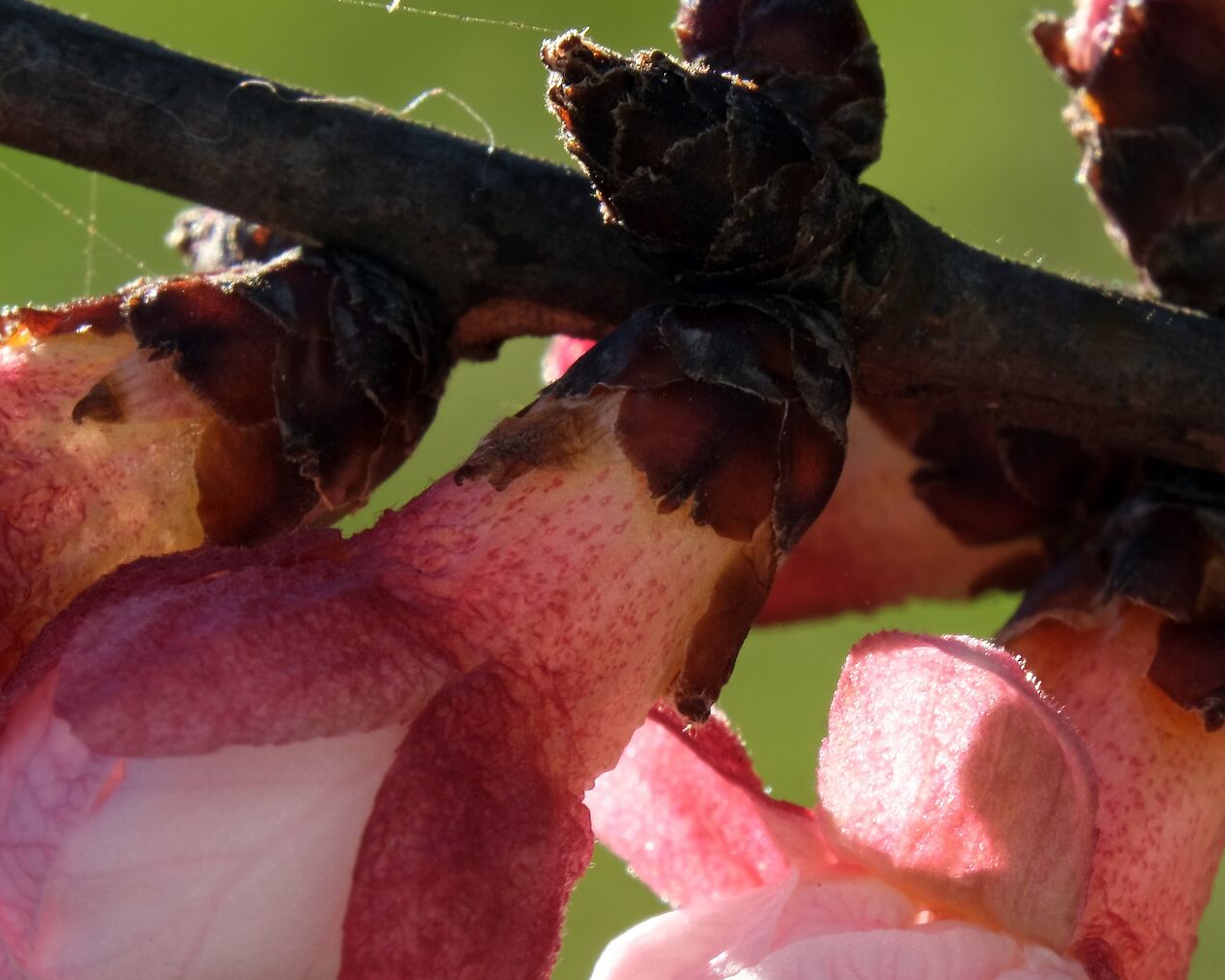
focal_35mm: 363
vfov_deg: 4.3
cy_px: 695
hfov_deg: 5.3
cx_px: 745
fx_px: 13161
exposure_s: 1/14
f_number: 22
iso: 160
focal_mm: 135
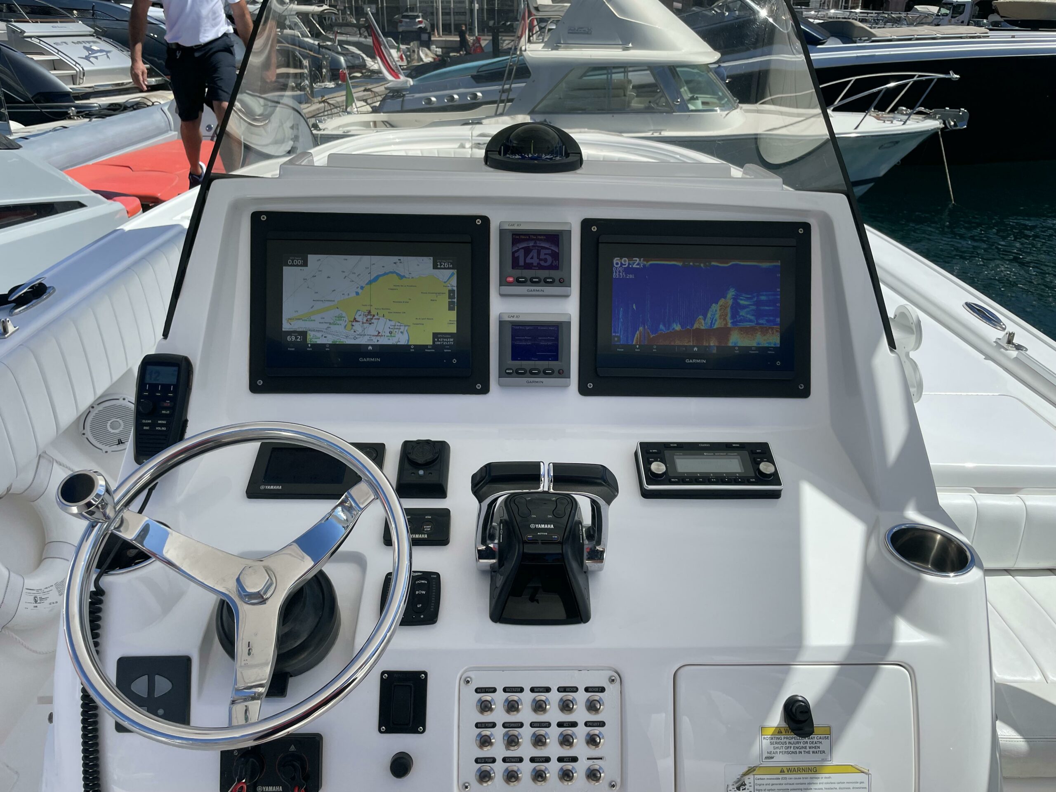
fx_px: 793
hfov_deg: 67.3
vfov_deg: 53.1
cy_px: 396
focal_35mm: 26
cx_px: 528
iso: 32
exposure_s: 1/3610
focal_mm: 4.2
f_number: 1.6
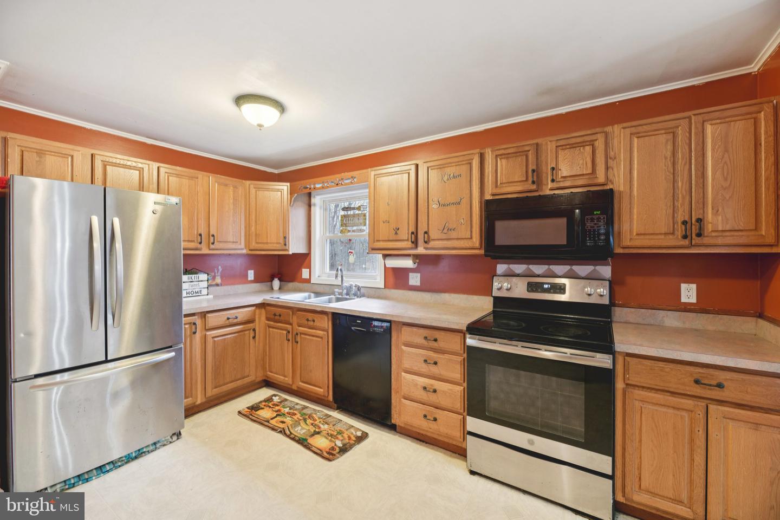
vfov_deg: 81.2
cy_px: 260
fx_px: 303
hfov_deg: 104.3
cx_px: 390
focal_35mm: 14
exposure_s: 1/3.33
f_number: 8
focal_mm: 14
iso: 400
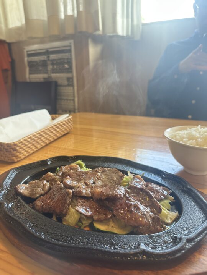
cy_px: 138
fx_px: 191
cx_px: 104
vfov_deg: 71.6
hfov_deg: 56.8
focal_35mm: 24
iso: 200
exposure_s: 1/120
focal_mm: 6.86
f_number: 1.78
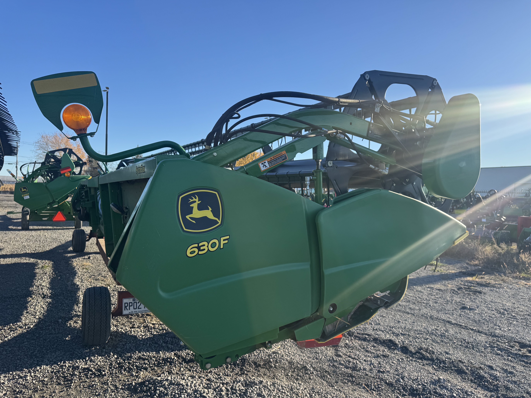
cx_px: 270
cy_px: 207
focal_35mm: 25
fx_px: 383
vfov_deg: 54.9
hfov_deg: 69.4
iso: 80
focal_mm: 6.76
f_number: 1.78
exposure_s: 1/2174
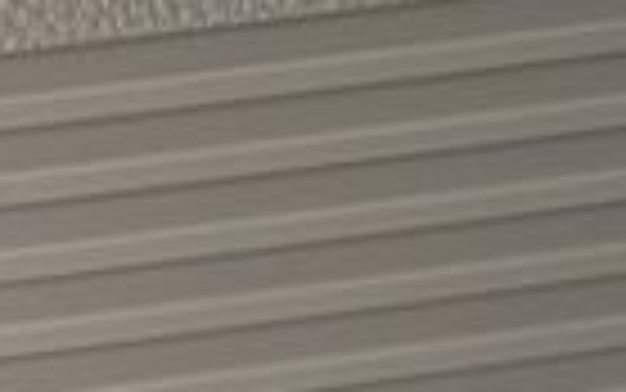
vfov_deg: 5.2
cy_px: 63
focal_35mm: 253
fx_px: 4318
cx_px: -450
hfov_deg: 8.0
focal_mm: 5.96
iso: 64
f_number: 1.6
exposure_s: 1/60
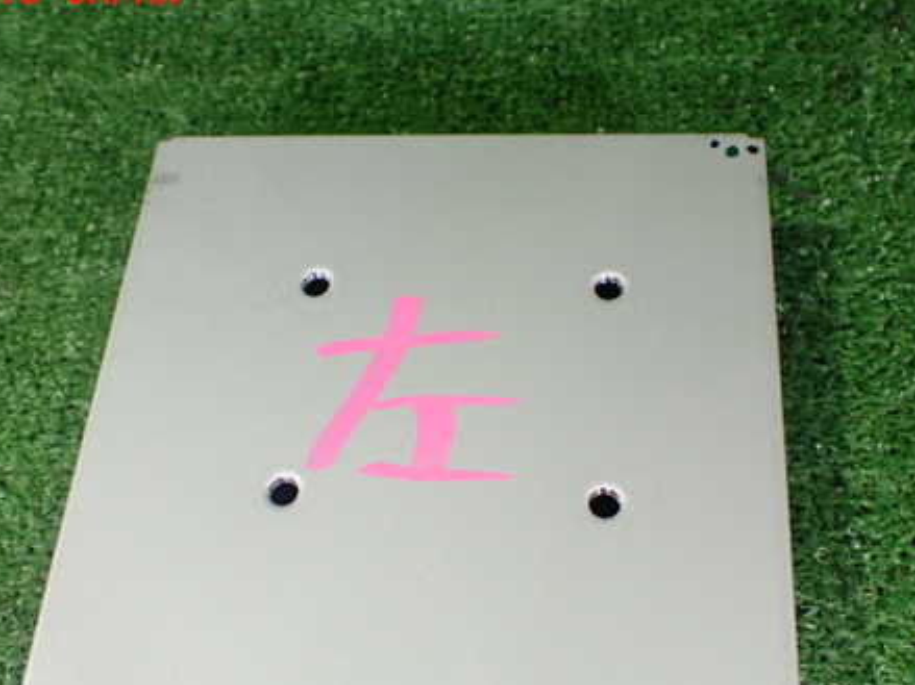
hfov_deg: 45.8
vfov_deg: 34.9
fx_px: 1083
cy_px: 433
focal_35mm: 41
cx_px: 425
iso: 800
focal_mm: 5.4
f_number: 2.3
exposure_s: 1/60
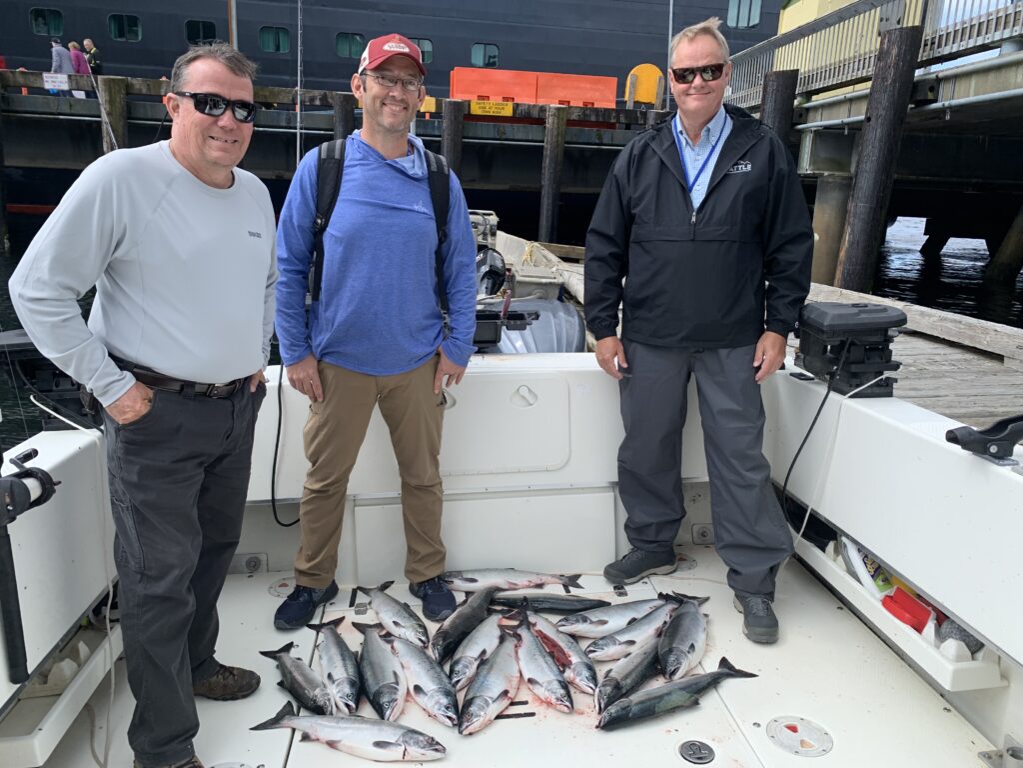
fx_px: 768
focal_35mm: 26
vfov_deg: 53.1
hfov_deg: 67.3
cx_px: 512
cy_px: 384
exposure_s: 1/687
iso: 25
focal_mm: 4.25
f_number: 1.8
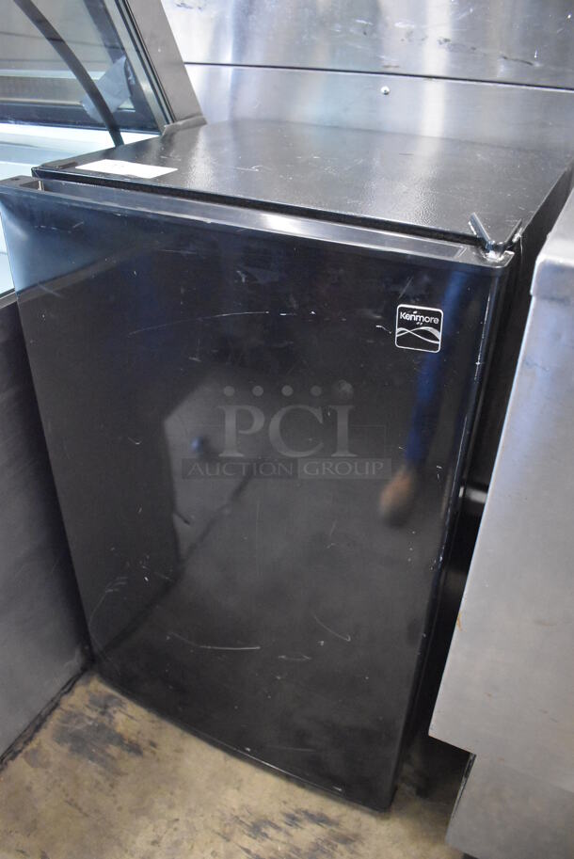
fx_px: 645
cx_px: 287
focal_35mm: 27
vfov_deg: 67.3
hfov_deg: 48.0
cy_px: 430
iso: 9000
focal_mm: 18
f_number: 3.5
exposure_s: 1/125
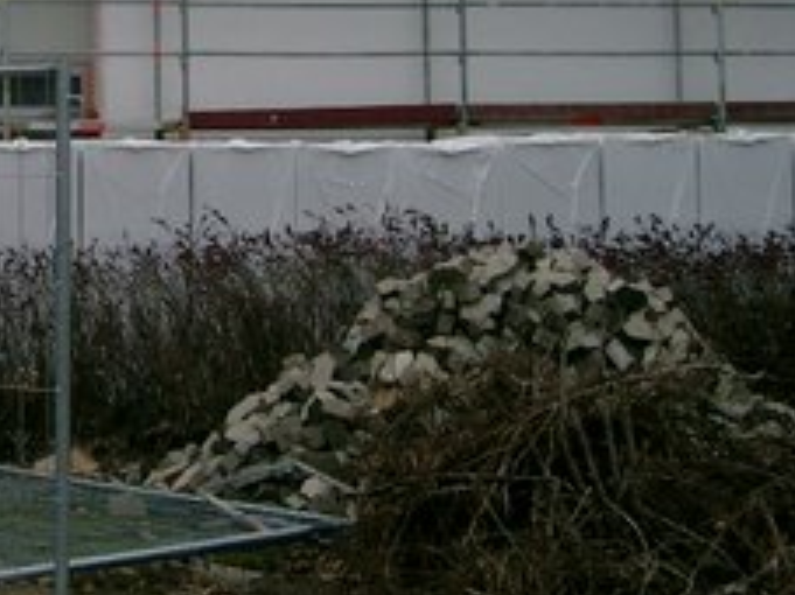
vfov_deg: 14.9
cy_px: 18
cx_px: -200
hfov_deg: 18.8
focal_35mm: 98
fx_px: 2250
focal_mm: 7.6
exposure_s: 1/800
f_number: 5
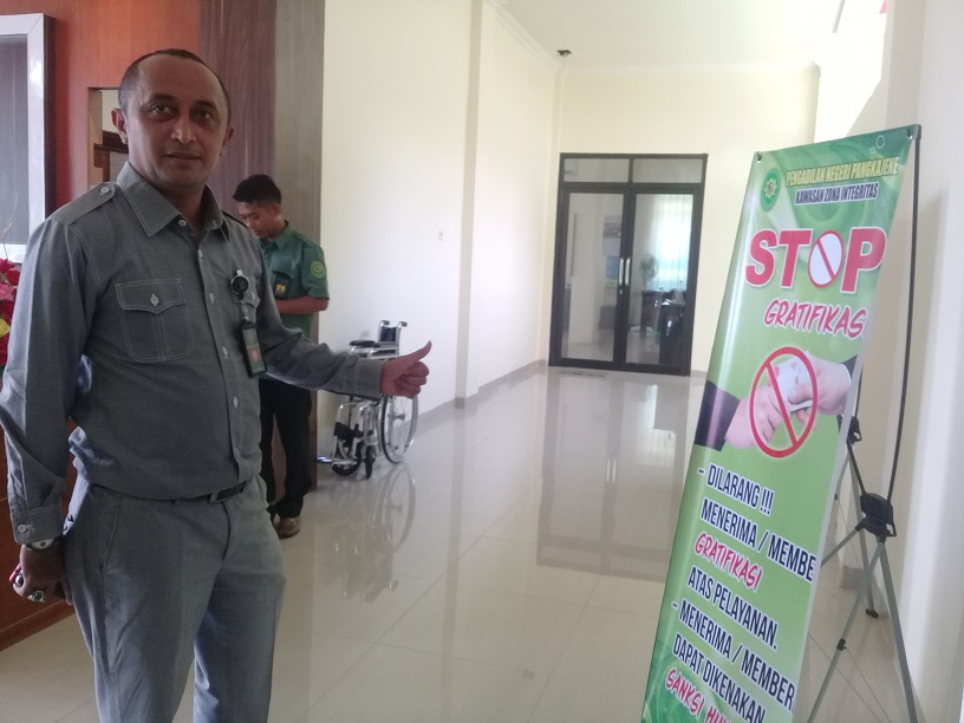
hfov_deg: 58.4
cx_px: 482
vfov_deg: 45.4
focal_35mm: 31
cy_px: 362
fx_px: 863
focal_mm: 3.3
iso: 100
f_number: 2.2
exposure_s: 1/33
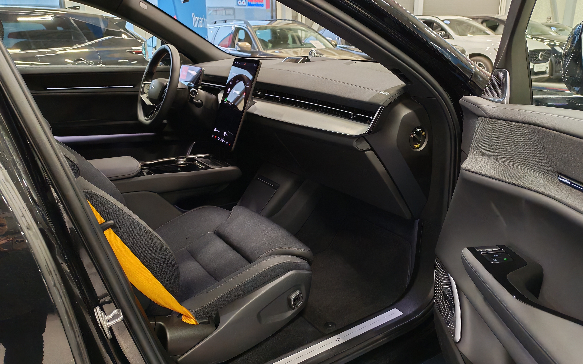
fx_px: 461
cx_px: 295
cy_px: 176
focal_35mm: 29
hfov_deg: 64.6
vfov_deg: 43.1
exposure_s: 1/100
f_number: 1.9
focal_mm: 6.12
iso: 1297
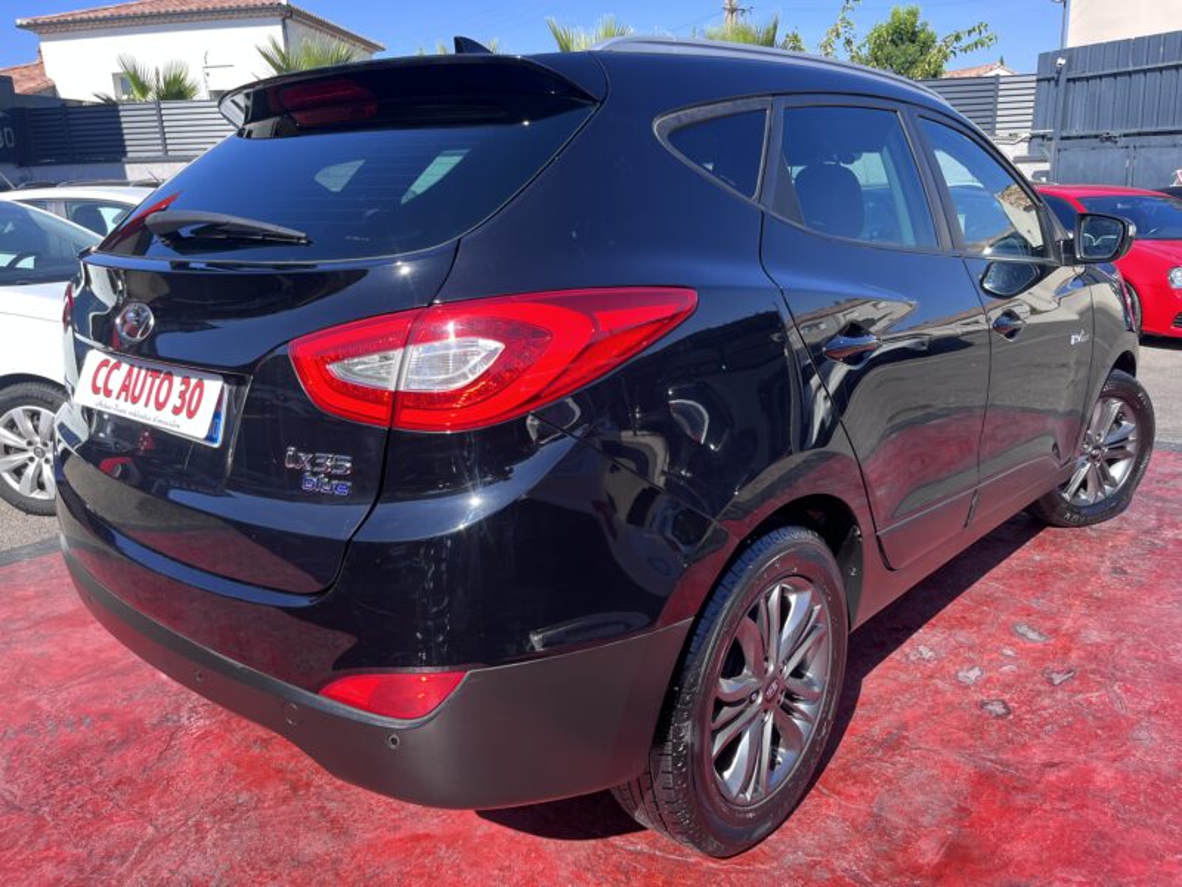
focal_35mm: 26
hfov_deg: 67.3
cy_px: 444
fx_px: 888
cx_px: 591
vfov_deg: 53.1
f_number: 1.6
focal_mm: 5.1
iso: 50
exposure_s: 1/787
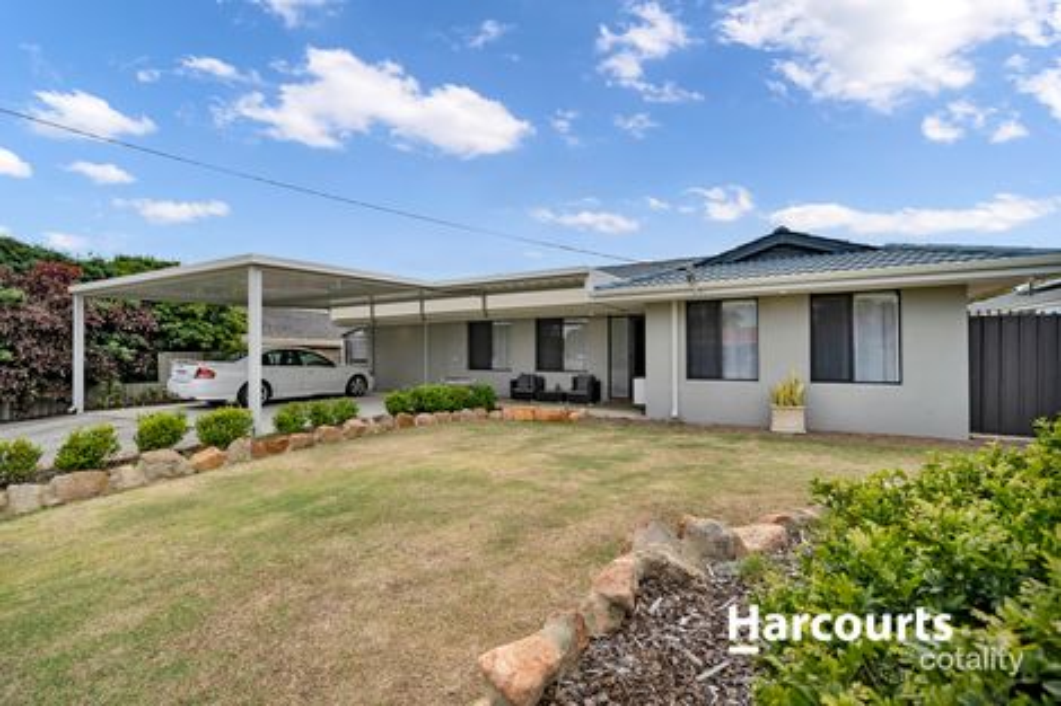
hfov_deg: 104.3
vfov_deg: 81.2
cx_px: 530
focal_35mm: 14
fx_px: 412
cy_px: 353
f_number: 4.5
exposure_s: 1/6400
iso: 400
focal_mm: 14
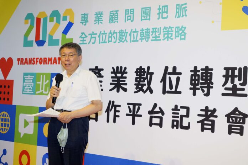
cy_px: 82
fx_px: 503
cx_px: 124
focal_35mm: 73
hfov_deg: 27.7
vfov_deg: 18.7
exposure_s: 1/100
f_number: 6.3
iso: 2500
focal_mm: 73
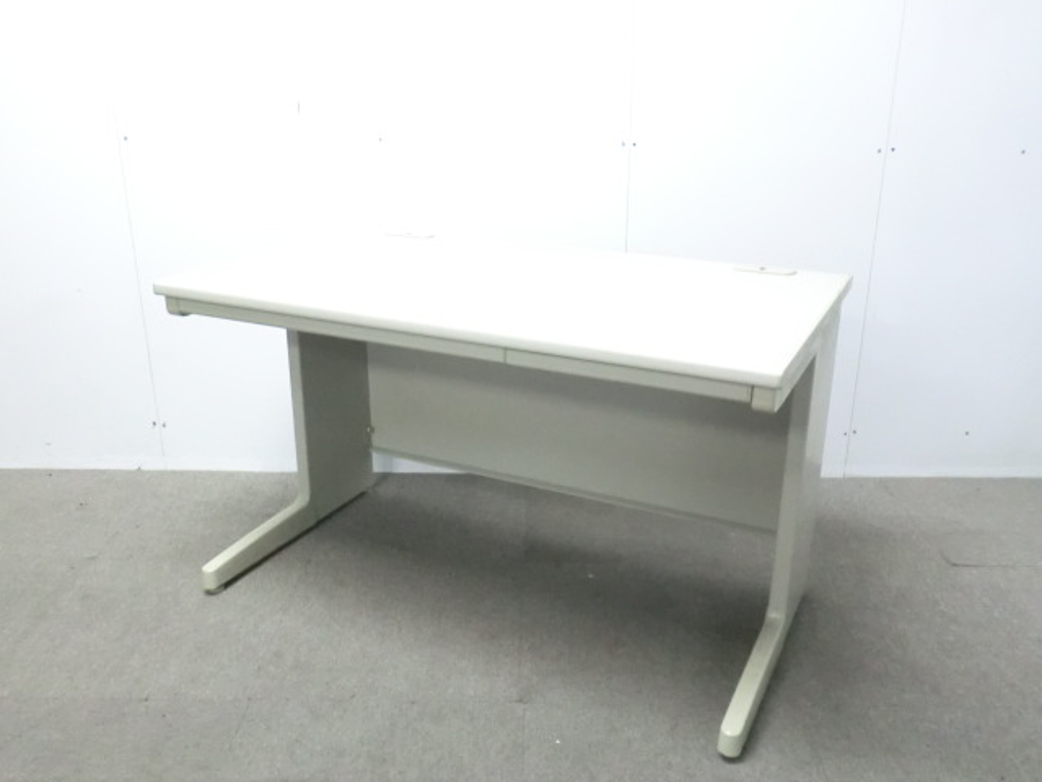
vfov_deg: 44.2
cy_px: 391
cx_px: 521
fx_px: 963
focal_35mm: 32
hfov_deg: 56.8
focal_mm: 5.8
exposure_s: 1/30
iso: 800
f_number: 3.5
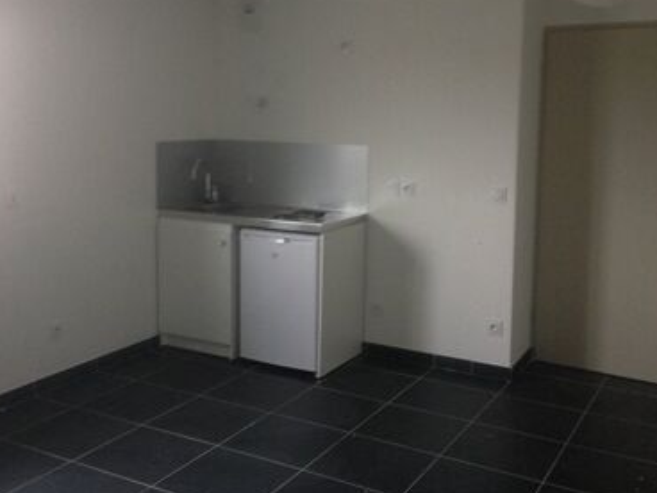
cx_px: 298
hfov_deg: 43.8
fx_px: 816
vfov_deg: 33.5
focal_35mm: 43
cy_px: 195
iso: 200
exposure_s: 1/20
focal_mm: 4.12
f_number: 2.4
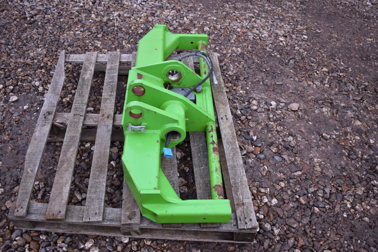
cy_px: 126
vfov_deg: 41.7
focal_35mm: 32
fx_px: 331
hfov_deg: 59.5
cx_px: 189
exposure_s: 1/25
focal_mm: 21
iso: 100
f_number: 3.8
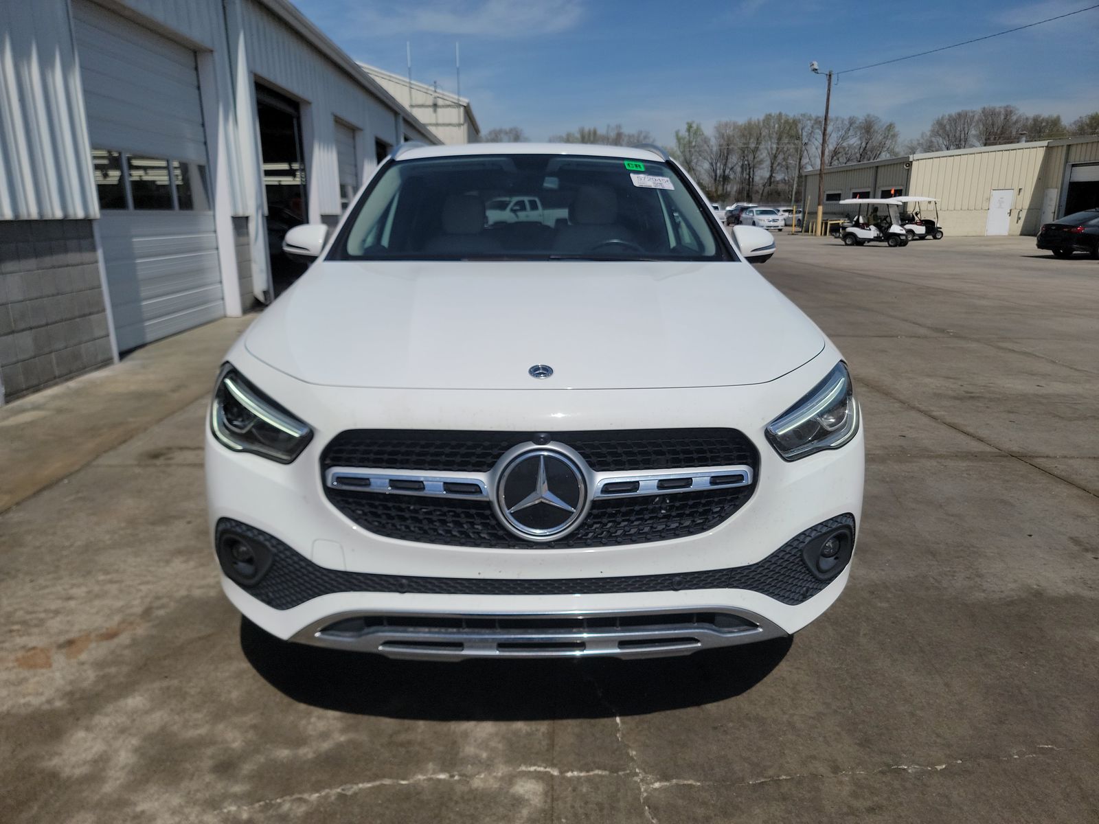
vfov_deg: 56.8
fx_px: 762
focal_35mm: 24
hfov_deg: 71.6
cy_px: 412
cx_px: 550
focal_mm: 6.7
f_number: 1.8
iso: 50
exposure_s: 1/3083
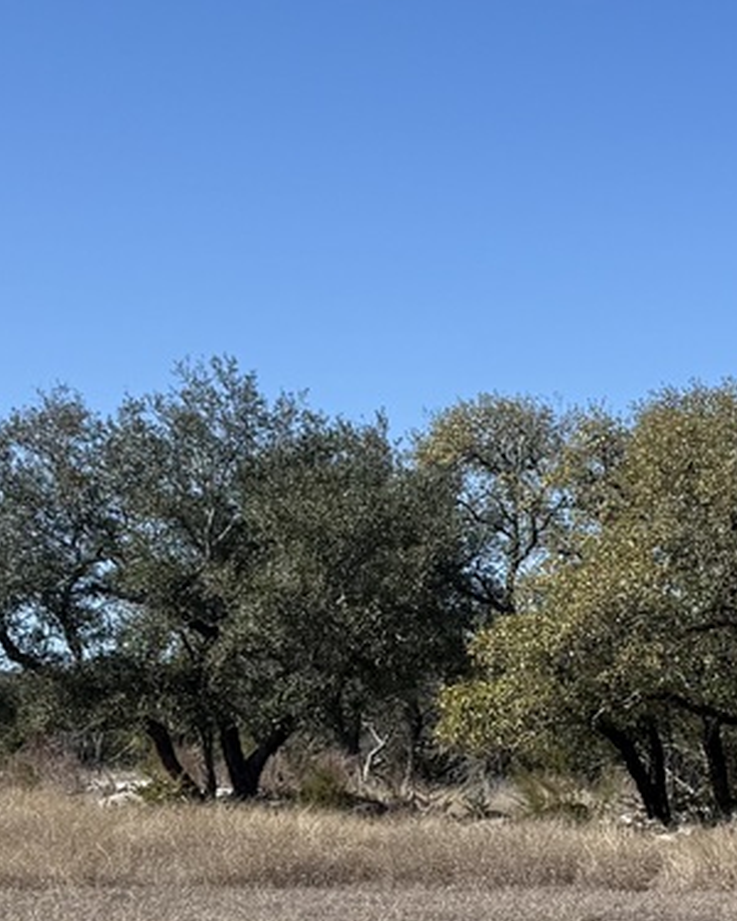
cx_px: 1322
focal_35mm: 90
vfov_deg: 20.7
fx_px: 2454
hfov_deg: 14.9
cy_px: 889
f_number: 1.78
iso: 80
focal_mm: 6.76
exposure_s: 1/3425
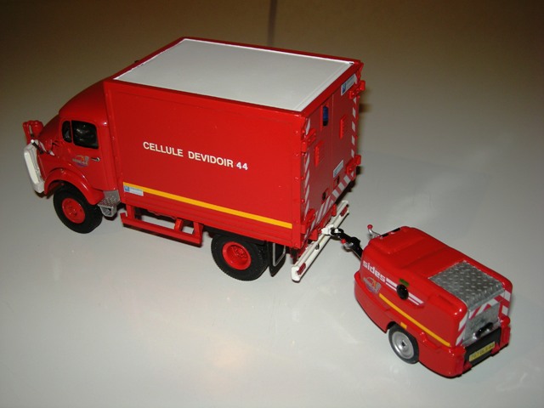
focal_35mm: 49
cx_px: 272
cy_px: 204
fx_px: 770
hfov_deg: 38.9
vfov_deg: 29.7
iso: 64
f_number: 3.2
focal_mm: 7.9
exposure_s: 1/60
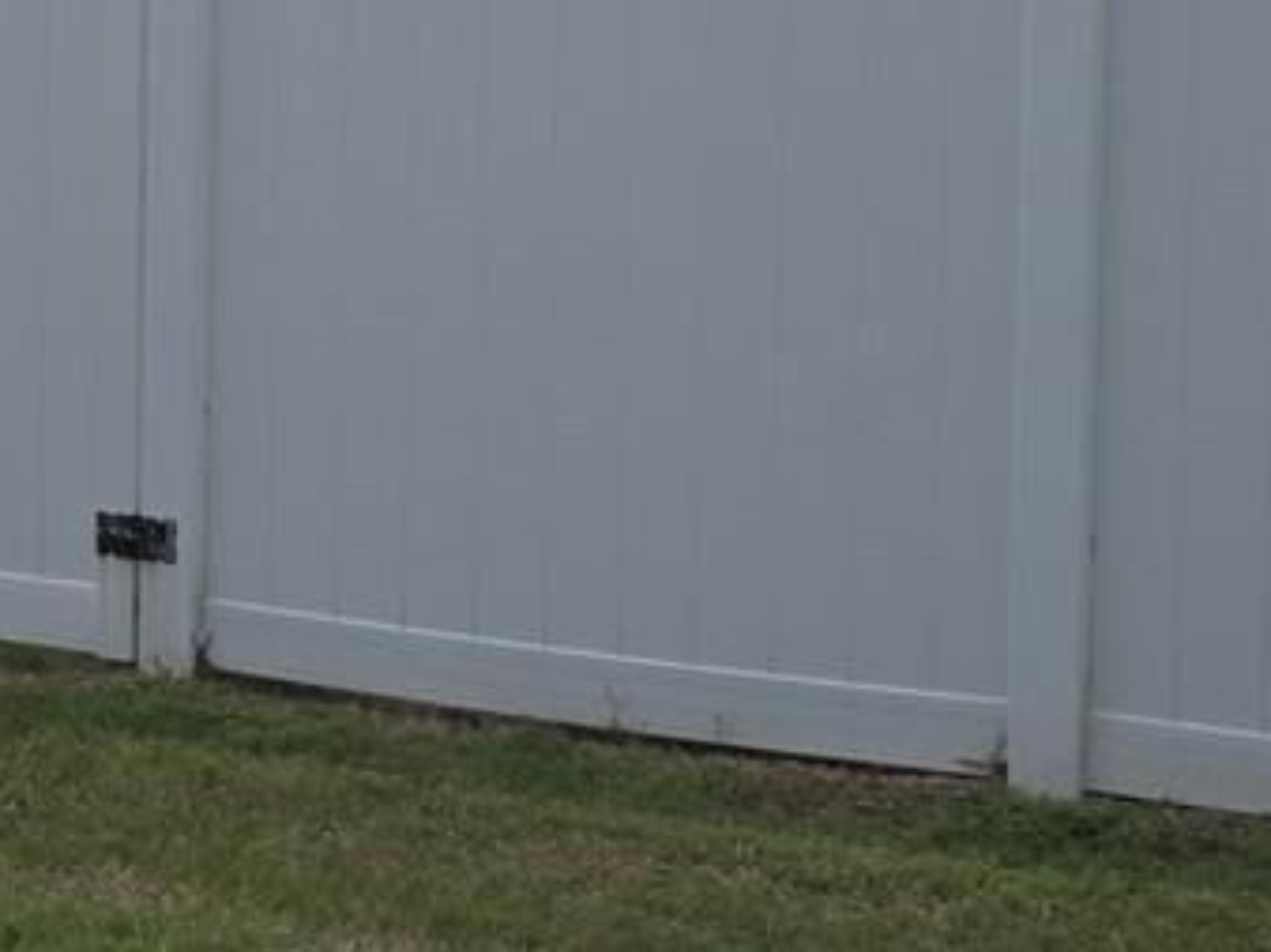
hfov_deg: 17.3
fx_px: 3999
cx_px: -196
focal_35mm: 109
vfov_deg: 13.5
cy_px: 173
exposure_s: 1/1151
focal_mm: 6.3
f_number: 1.7
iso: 12
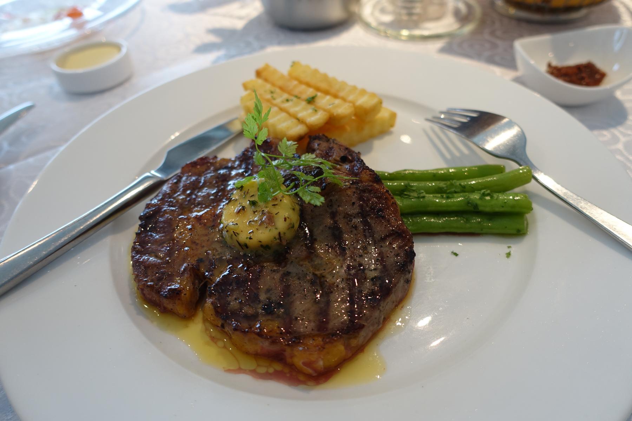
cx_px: 316
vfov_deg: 53.1
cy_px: 210
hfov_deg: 73.7
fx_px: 421
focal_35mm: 24
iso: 125
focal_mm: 8.8
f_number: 2.2
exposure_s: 1/30
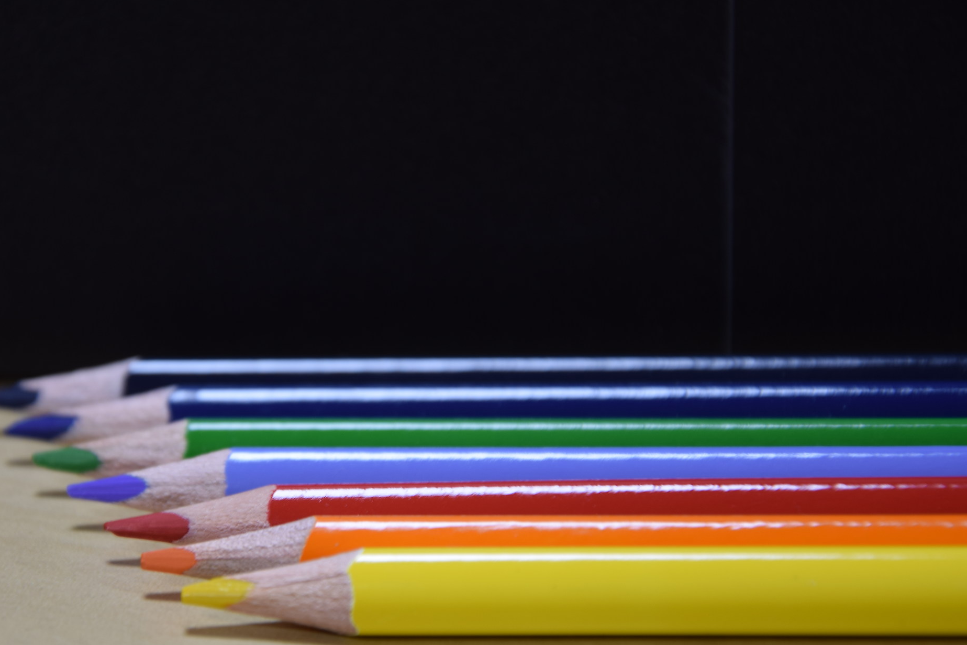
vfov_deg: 6.7
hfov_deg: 10.0
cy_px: 395
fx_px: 5496
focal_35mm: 205
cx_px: 349
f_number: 5.6
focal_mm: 105
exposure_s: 1/4
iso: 100
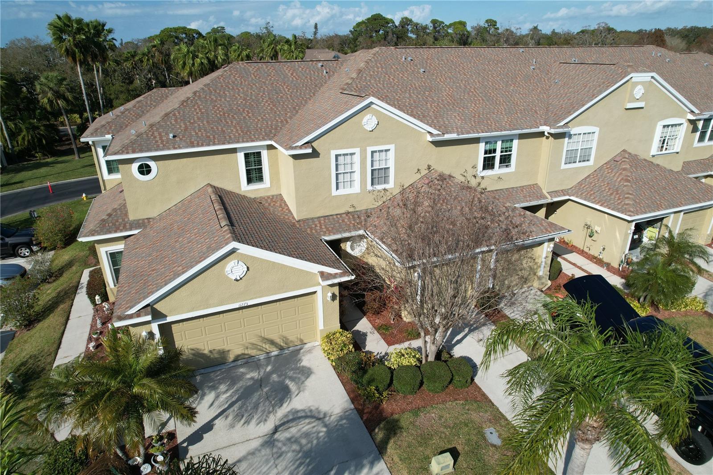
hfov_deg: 78.6
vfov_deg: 57.2
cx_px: 356
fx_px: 436
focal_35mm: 22
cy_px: 238
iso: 100
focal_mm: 8.38
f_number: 2.8
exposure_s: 1/640
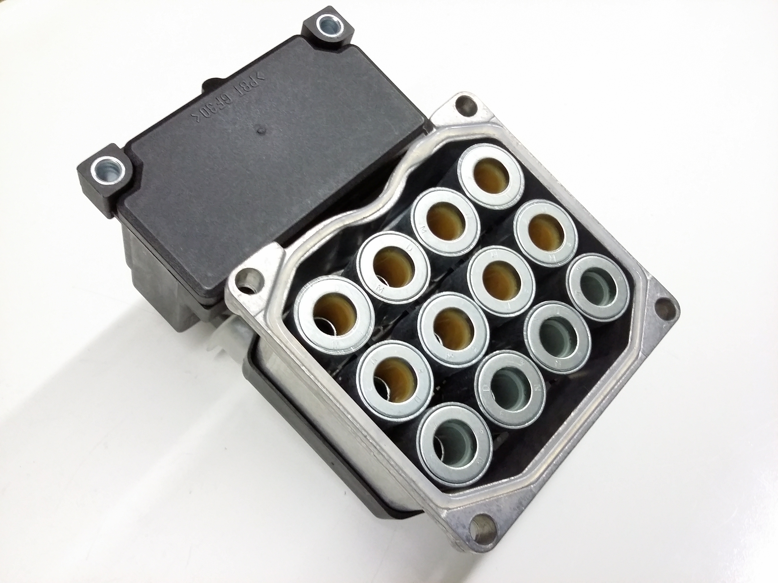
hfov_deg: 56.8
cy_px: 292
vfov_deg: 44.2
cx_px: 389
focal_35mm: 32
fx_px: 719
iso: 250
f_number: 2.4
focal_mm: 3.4
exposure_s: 1/15
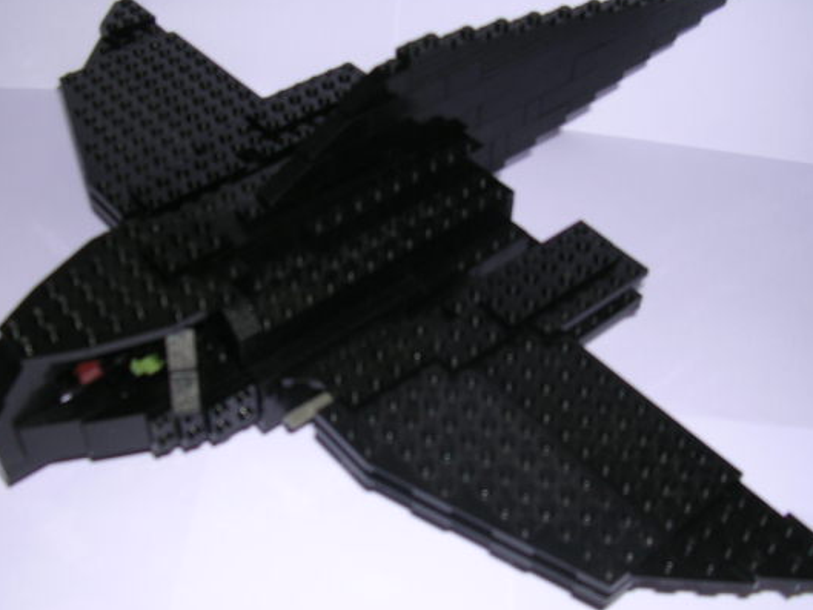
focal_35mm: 46
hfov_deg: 41.2
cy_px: 298
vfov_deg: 31.5
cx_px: 413
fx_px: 1081
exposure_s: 1/60.1
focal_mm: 5.8
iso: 100
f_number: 2.8
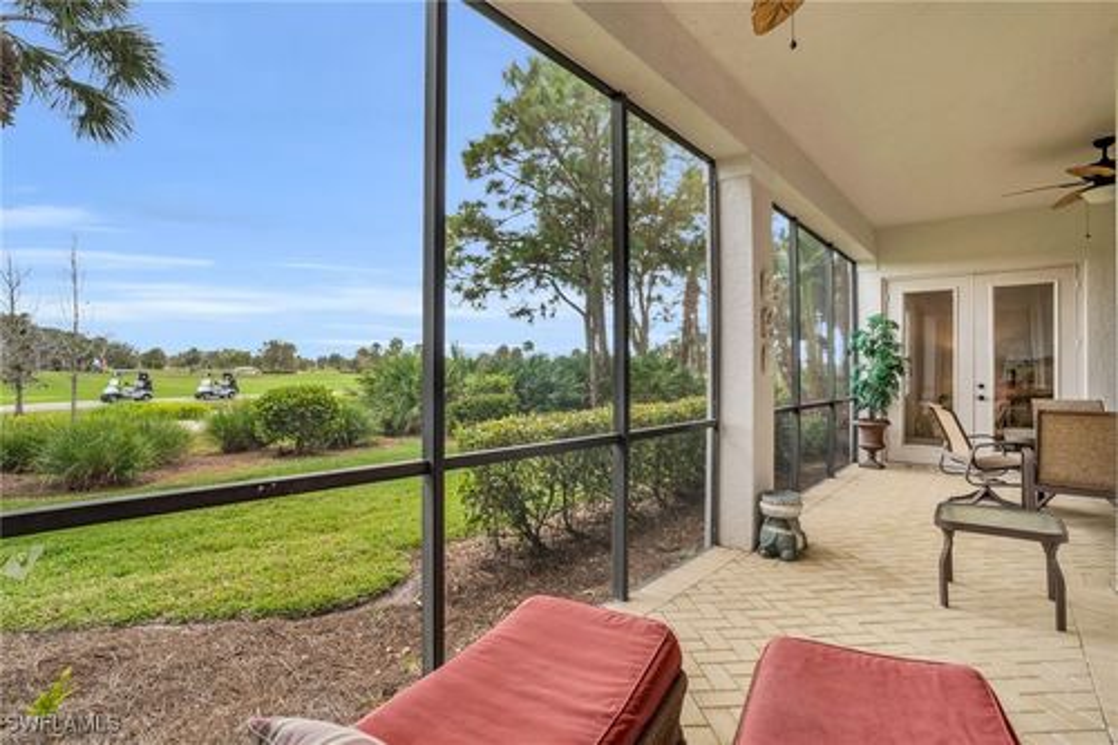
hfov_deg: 96.8
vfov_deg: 73.7
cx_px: 559
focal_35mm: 16
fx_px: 497
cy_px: 372
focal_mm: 16
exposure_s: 1/160
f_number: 9
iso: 200
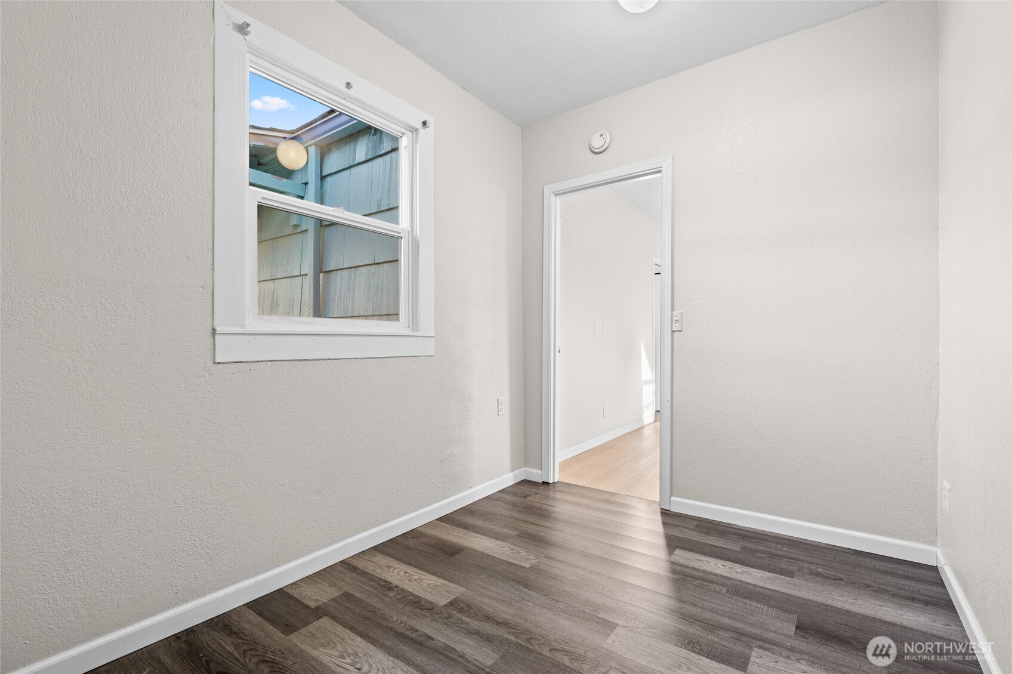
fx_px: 450
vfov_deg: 73.7
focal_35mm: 16
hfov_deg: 96.7
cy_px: 337
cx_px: 506
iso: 250
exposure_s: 1/2.5
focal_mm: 16
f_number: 8
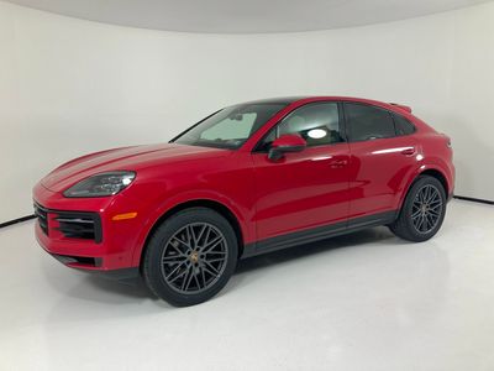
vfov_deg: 49.7
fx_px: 400
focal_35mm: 28
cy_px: 186
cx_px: 247
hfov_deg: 63.4
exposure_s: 1/207
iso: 20
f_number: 1.8
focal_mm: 3.99
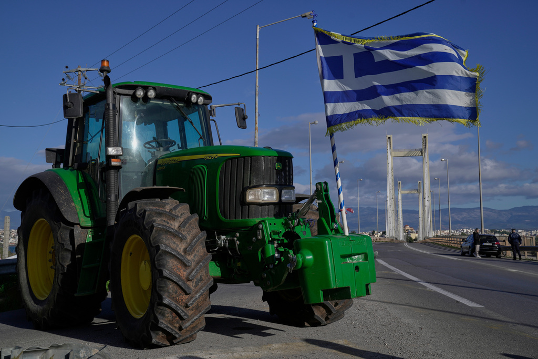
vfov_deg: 33.4
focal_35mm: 40
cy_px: 180
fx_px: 598
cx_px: 269
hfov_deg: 48.5
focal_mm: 40
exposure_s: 1/640
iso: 100
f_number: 8
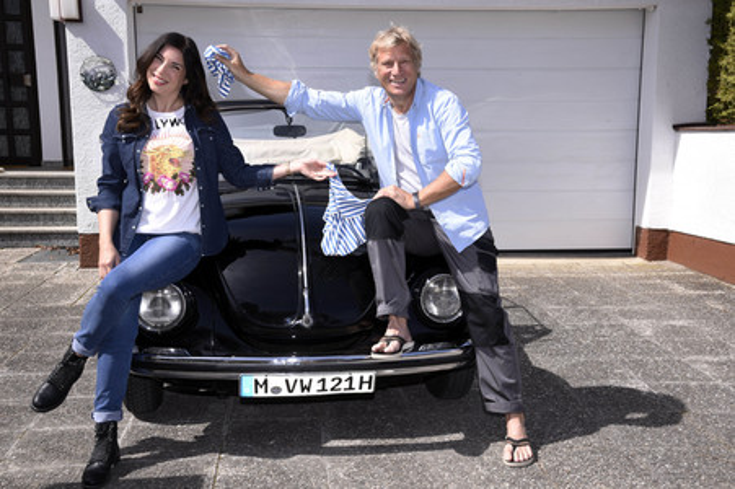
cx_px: 368
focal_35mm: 40
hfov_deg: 48.5
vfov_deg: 33.4
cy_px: 244
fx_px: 816
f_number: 13
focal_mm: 40
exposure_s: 1/160
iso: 320
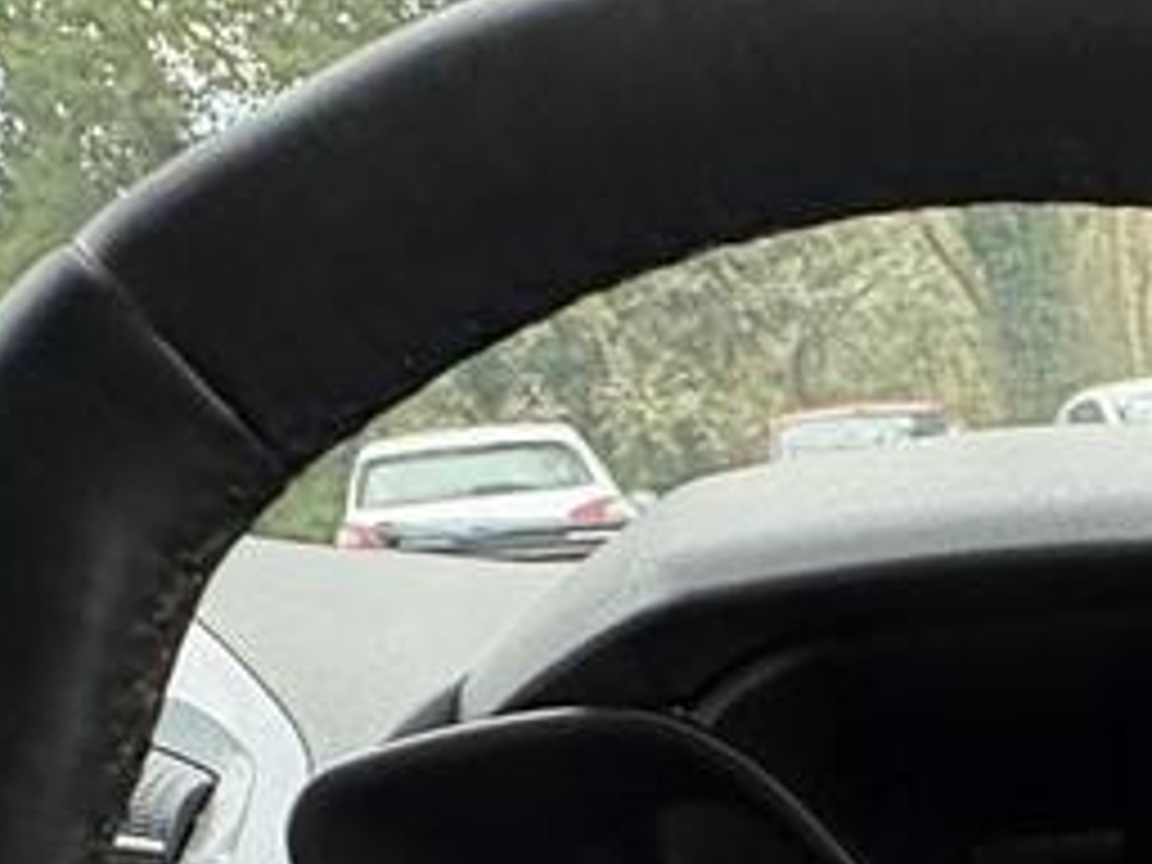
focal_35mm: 49
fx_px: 1631
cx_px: 1233
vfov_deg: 22.6
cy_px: 1386
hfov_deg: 34.3
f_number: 2.2
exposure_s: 1/99
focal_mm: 2.22
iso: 125
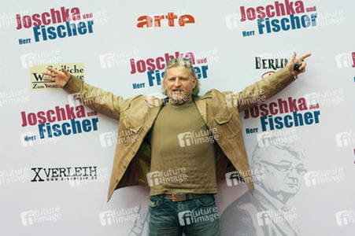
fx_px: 690
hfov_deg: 28.9
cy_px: 118
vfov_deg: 19.4
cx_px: 178
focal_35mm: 70
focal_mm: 70
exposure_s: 1/400
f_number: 10
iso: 500
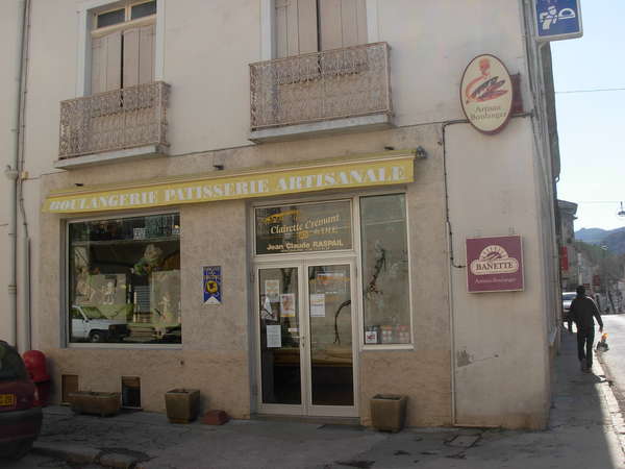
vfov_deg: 37.7
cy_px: 234
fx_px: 686
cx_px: 312
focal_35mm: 38
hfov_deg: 49.0
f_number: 4.9
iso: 79
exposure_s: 1/395
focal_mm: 6.3
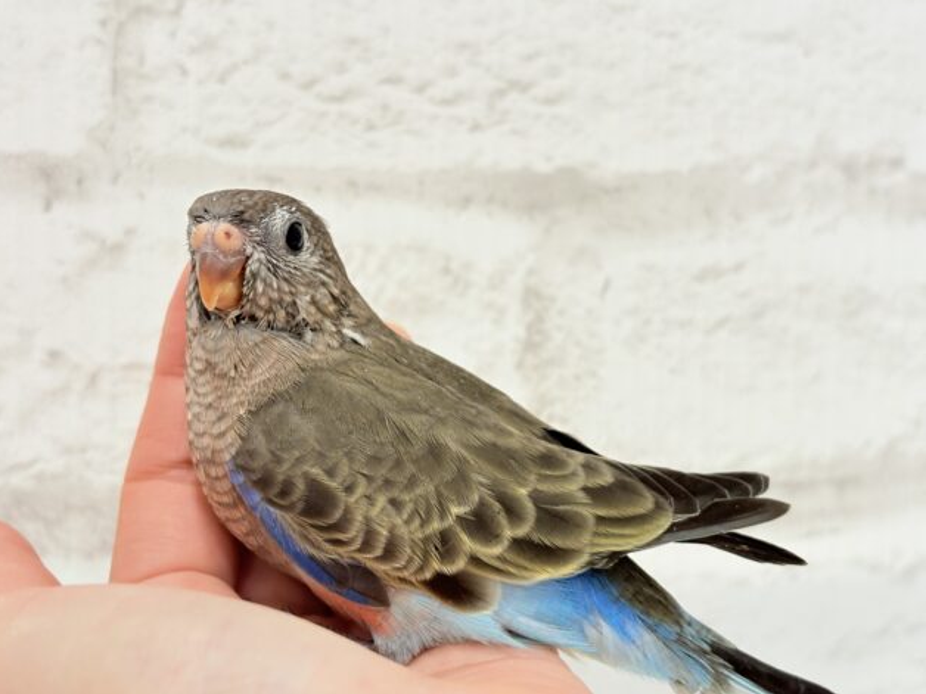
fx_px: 1418
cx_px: 466
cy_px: 342
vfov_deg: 27.5
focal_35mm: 53
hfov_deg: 36.2
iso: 40
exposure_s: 1/50
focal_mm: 5.96
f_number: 1.6
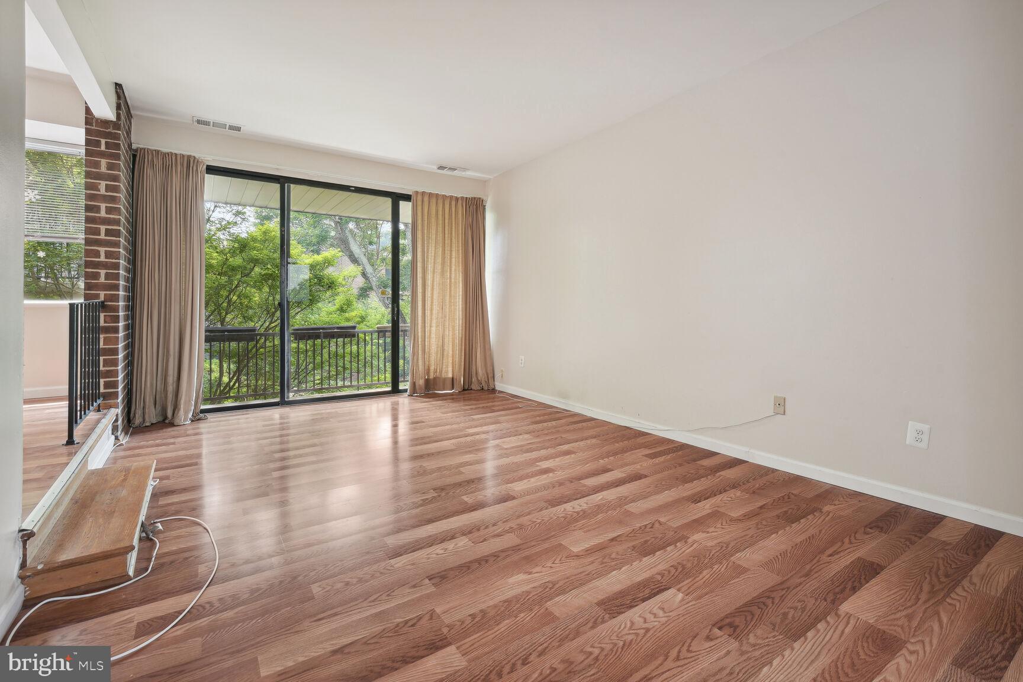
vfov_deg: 73.7
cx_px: 512
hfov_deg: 96.7
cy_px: 341
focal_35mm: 16
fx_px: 455
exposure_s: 1/10
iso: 400
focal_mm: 16
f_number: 8
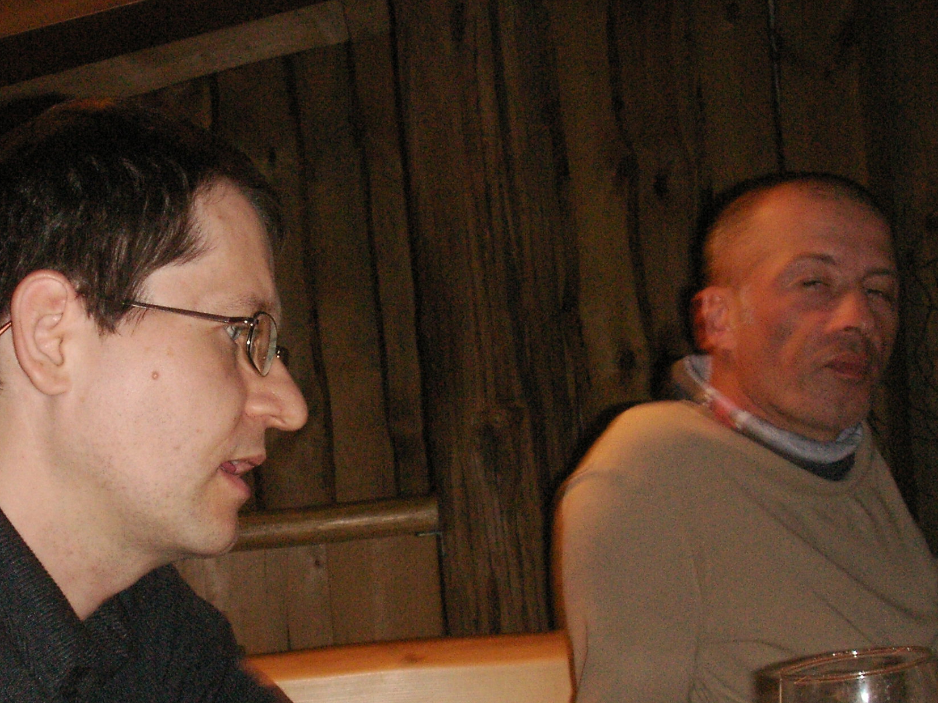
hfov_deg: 26.6
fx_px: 1978
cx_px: 346
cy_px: 471
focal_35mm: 73
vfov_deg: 20.1
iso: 160
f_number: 3.5
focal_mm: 7.7
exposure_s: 1/40
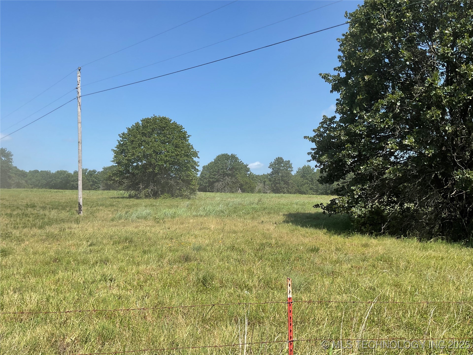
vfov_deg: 48.2
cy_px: 178
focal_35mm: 29
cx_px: 236
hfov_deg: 61.7
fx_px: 396
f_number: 1.8
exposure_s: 1/1577
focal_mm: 3
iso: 16
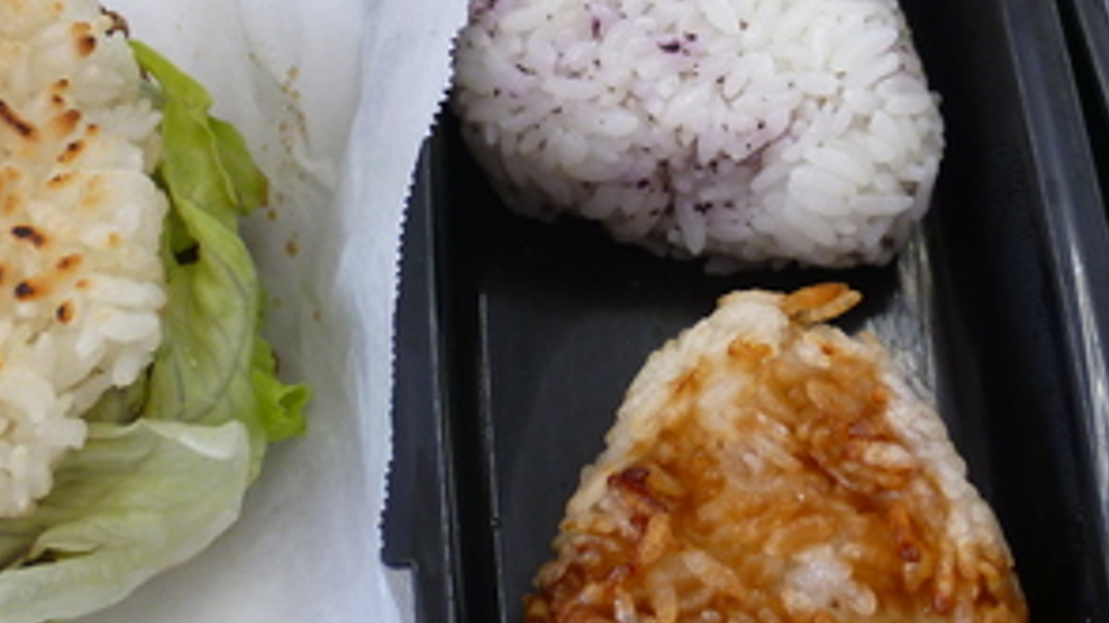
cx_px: 705
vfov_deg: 20.8
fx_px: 1675
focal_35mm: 57
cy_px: 125
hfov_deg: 36.4
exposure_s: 1/60
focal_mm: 4.3
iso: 100
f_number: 2.2
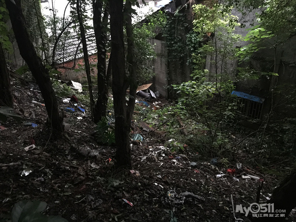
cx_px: 148
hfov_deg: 61.7
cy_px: 111
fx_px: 248
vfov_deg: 48.2
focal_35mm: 29
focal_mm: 4.15
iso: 160
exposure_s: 1/4
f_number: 2.2
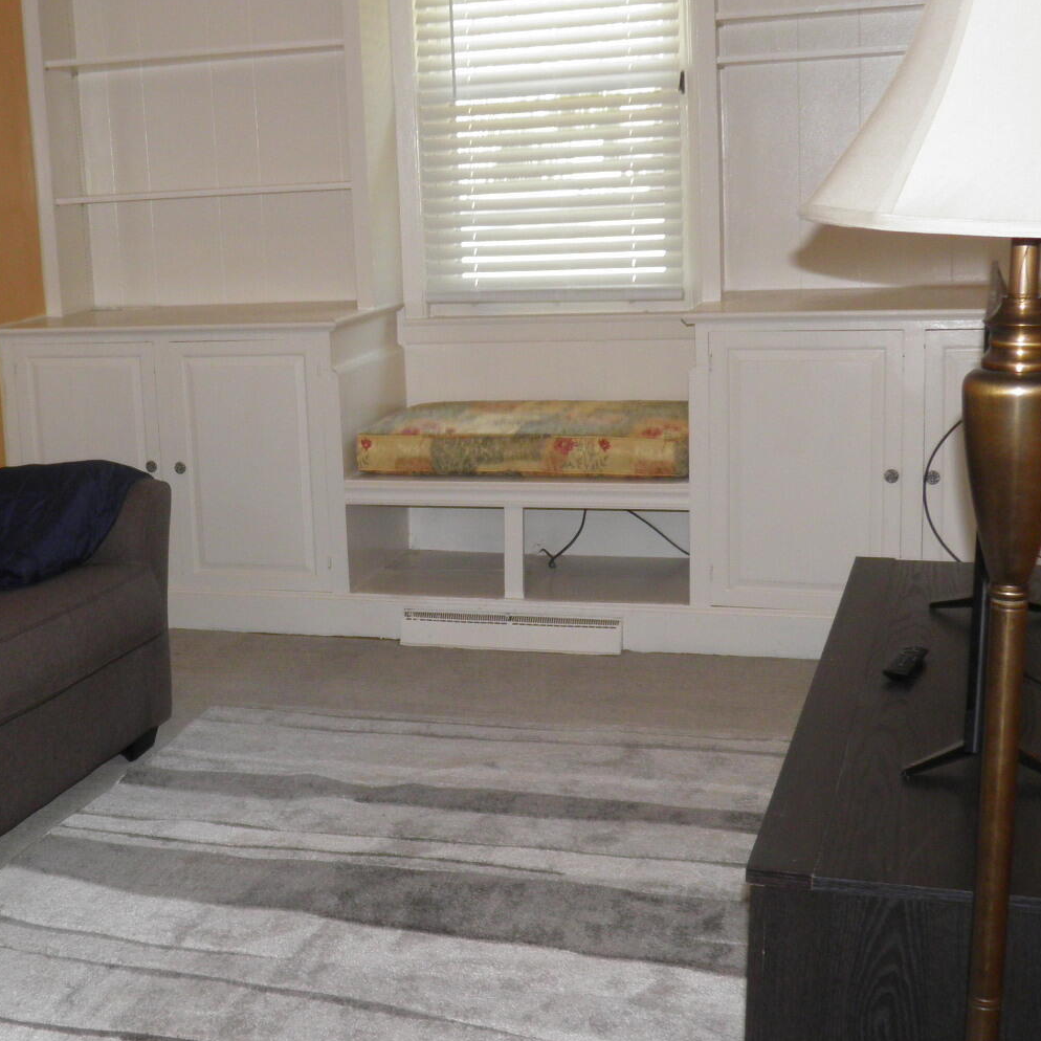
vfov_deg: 33.4
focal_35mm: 51
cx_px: 194
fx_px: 1735
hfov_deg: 32.4
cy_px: 541
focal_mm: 4.9
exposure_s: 1/30
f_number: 2.8
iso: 100
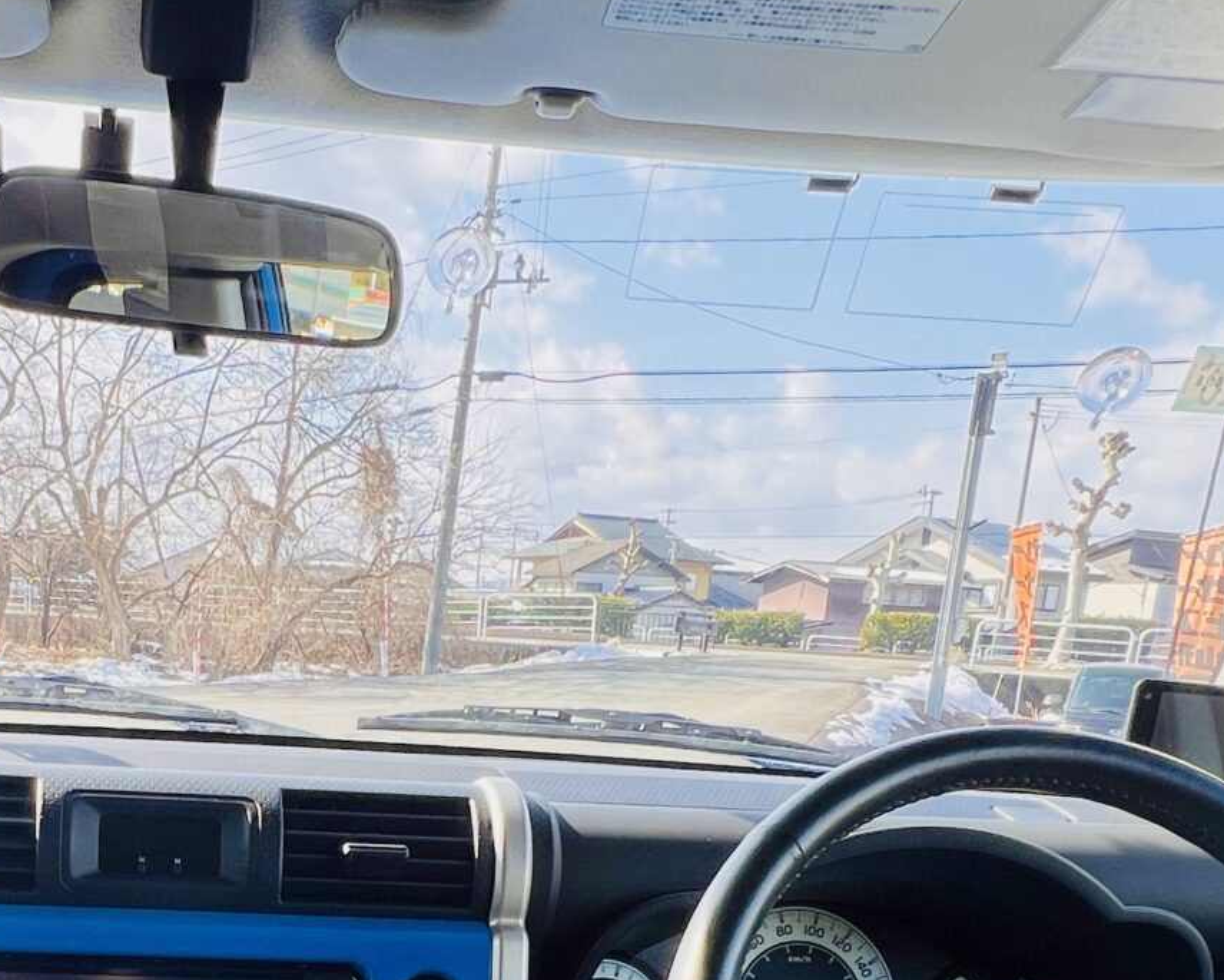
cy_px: 1042
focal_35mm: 38
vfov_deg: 34.5
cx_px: 258
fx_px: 1377
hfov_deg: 45.7
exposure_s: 1/272
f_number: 1.8
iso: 32
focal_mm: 1.57
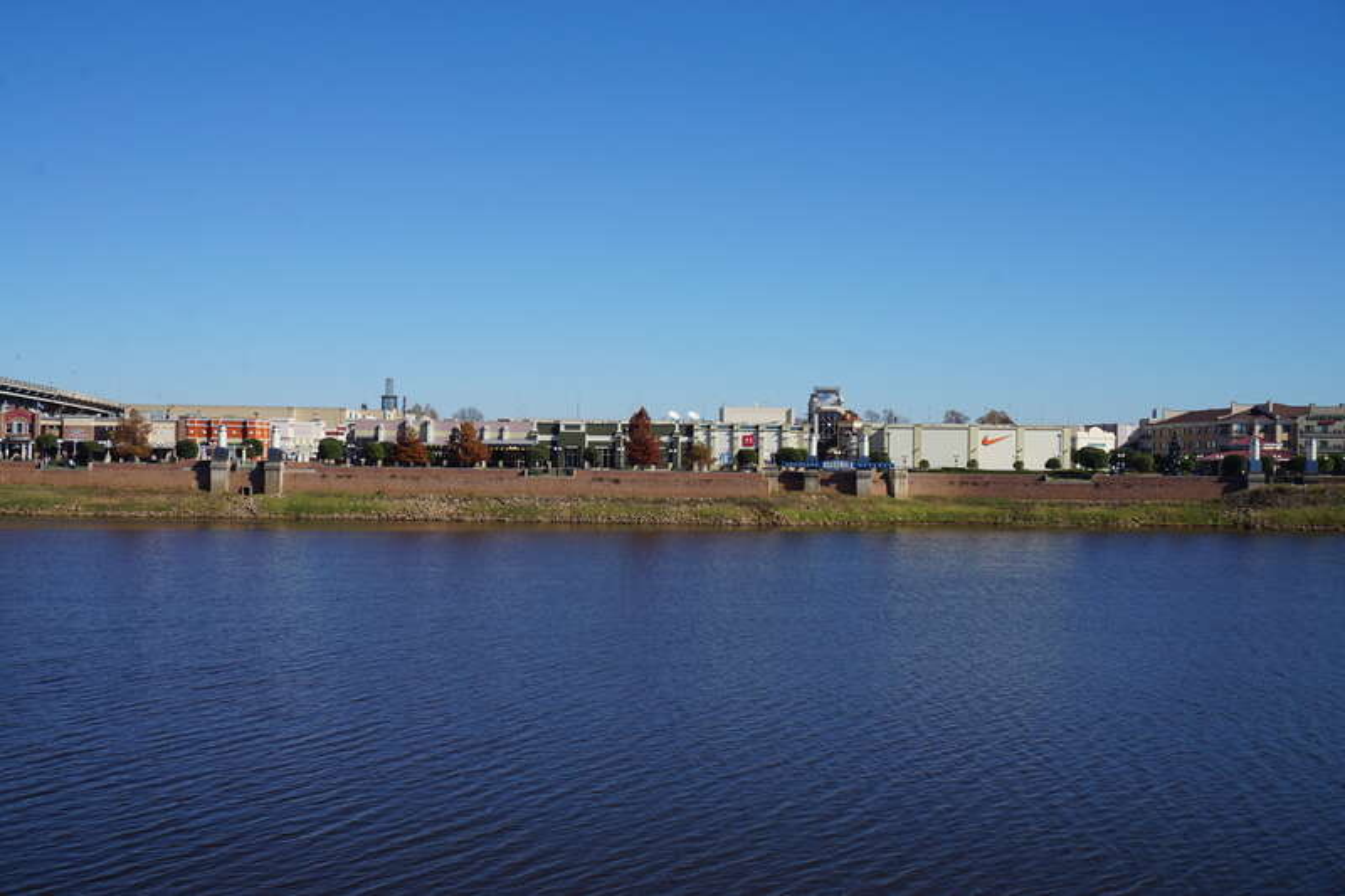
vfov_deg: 34.2
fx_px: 1457
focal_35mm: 39
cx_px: 672
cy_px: 448
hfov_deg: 49.6
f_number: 11
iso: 100
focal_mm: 26
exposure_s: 1/200
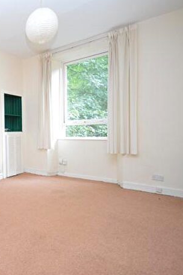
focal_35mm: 23
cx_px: -10
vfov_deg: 76.1
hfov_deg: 44.5
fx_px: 175
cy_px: 136
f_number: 4
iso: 2800
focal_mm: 10
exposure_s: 1/60
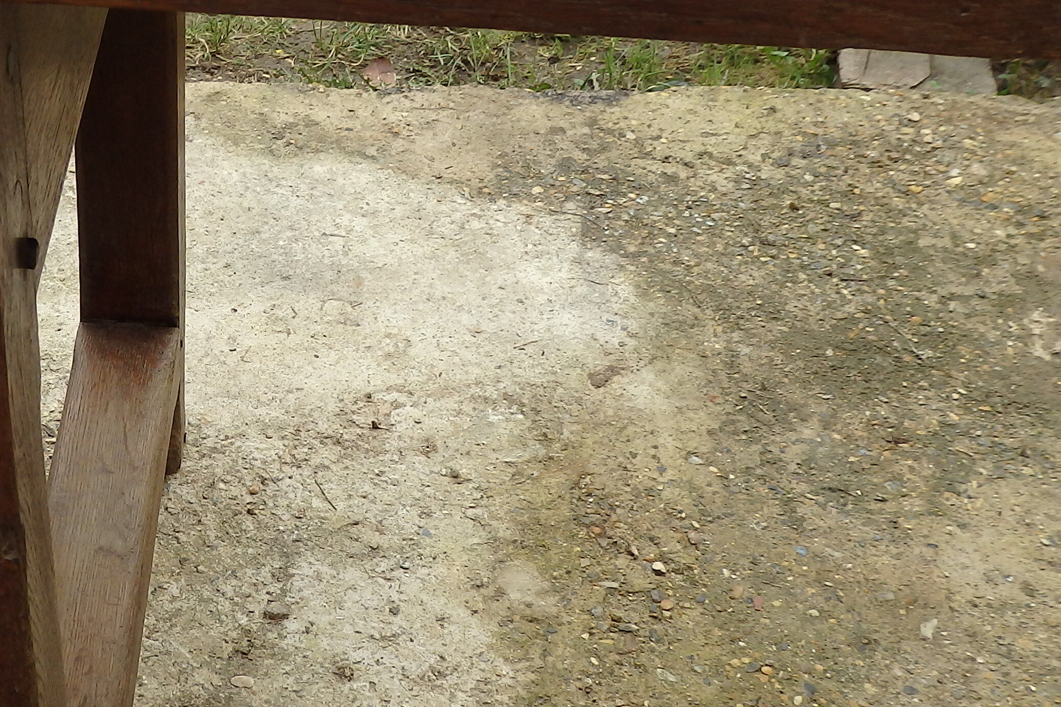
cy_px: 356
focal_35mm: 58
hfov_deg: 33.2
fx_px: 1709
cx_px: 163
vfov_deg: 23.4
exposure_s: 1/400
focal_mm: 4.5
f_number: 3
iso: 125
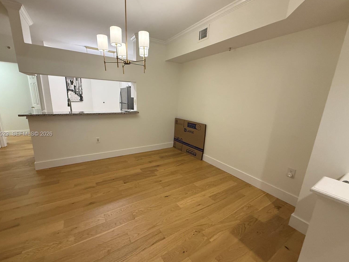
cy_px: 134
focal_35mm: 15
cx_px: 167
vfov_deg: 81.7
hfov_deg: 98.1
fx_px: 151
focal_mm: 2.22
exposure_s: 1/60
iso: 400
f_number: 2.2
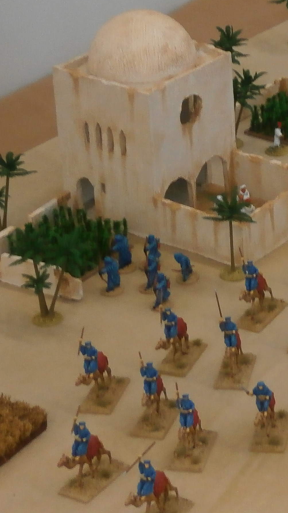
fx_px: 1670
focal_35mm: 123
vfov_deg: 17.4
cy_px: 238
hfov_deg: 9.7
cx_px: 386
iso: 200
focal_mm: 8.3
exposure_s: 1/13
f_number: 3.4
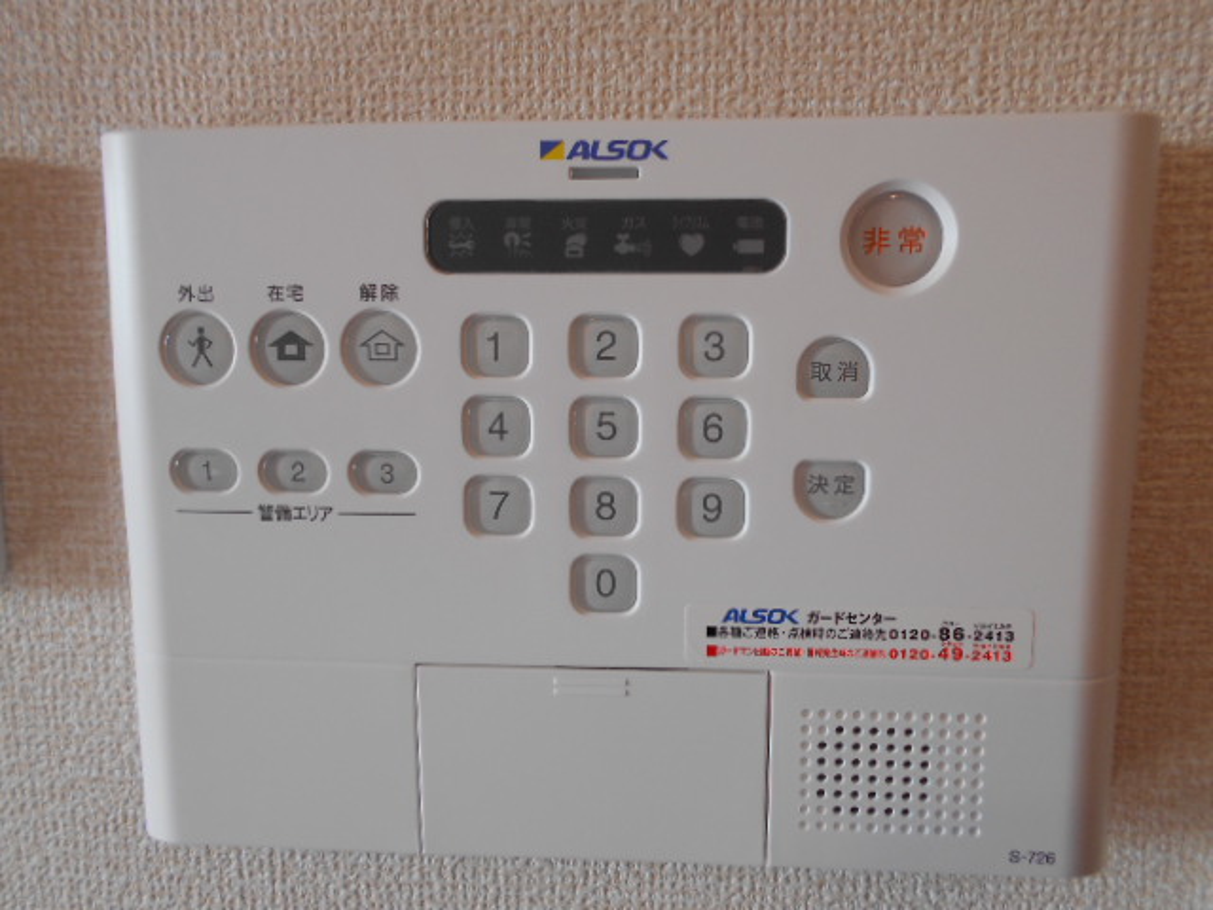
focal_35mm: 26
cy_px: 455
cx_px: 606
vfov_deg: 53.1
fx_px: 911
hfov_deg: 67.3
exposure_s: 1/50
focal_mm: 4.6
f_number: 3.2
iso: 80
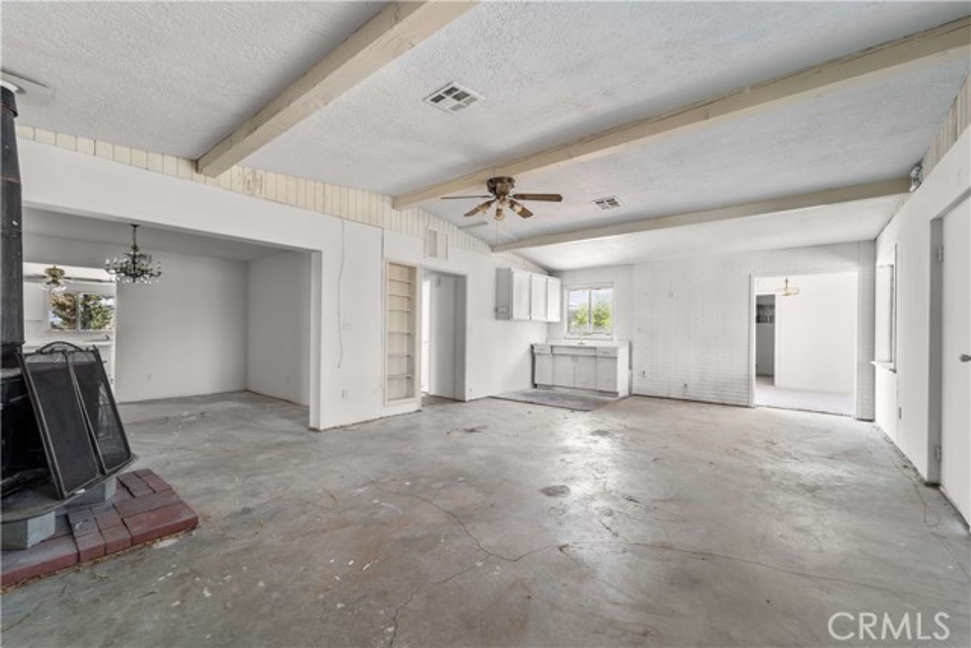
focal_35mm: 14
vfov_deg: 81.2
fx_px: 378
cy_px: 324
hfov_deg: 104.2
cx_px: 486
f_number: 9
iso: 250
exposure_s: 1/2
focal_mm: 14
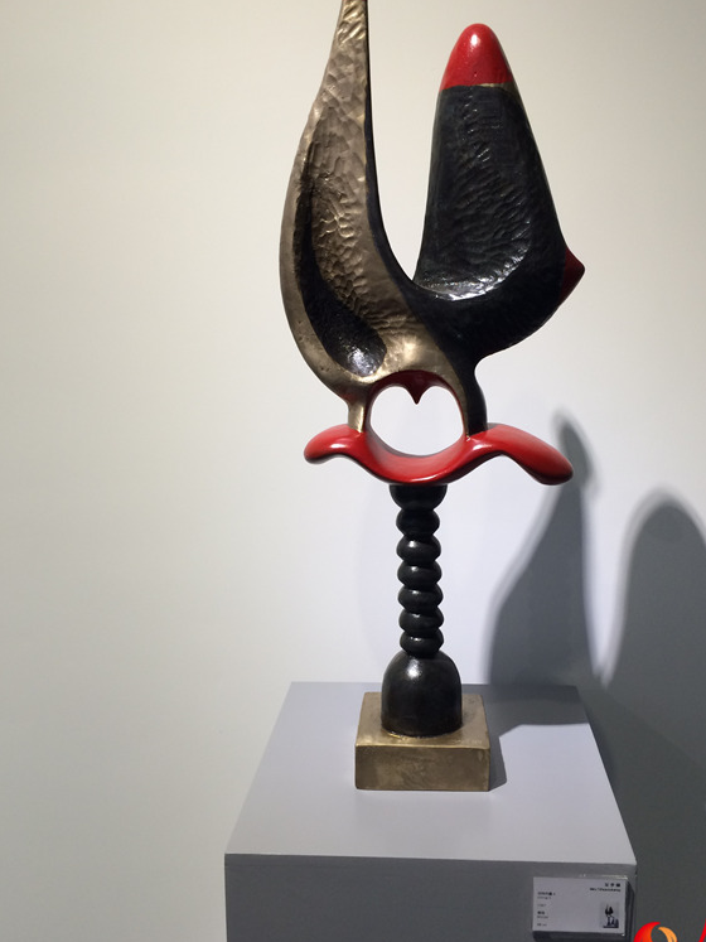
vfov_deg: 55.3
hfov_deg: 42.9
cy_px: 444
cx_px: 390
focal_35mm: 33
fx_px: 898
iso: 32
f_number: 2.2
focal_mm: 4.15
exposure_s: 1/33
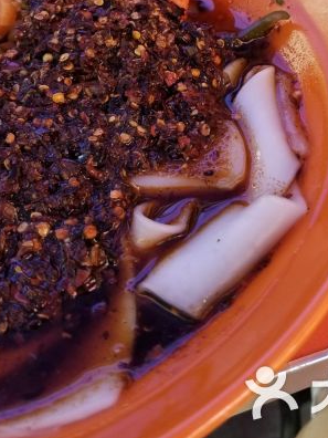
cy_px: 63
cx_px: 232
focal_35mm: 46
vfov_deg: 39.0
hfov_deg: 31.1
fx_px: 581
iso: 80
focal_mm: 4.25
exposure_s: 1/100
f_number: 1.7
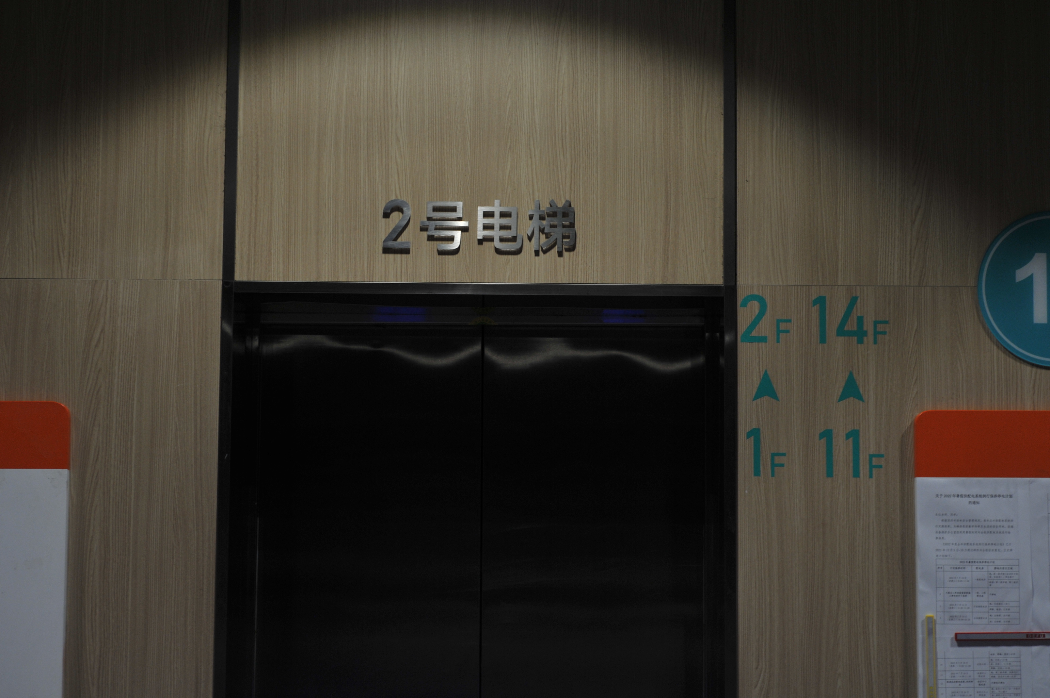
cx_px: 525
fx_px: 2185
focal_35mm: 75
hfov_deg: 27.0
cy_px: 349
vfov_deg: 18.1
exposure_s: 1/80
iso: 200
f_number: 2.2
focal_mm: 50
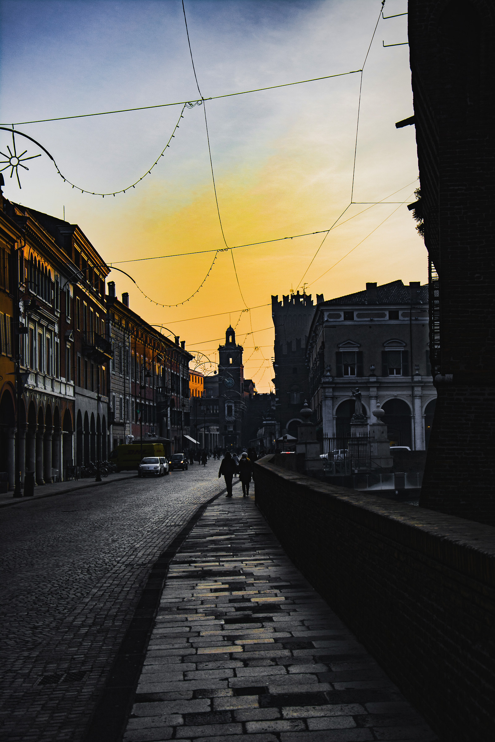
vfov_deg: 35.1
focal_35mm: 57
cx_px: 248
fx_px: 1176
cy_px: 371
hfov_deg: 23.8
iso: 100
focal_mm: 38
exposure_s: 1/500
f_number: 6.3
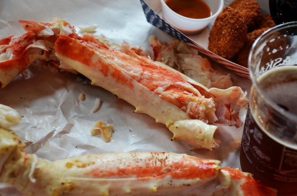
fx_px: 716
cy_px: 98
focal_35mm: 87
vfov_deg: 15.6
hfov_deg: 23.4
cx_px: 148
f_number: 4.8
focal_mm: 58
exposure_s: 1/100
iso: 400
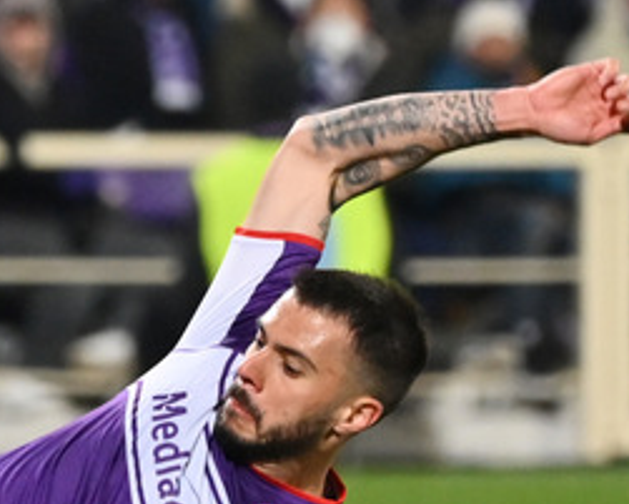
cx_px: 316
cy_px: 207
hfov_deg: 1.7
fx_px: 21417
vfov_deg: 1.3
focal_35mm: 1150
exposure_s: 1/1600
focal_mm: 220
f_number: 4
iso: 2500
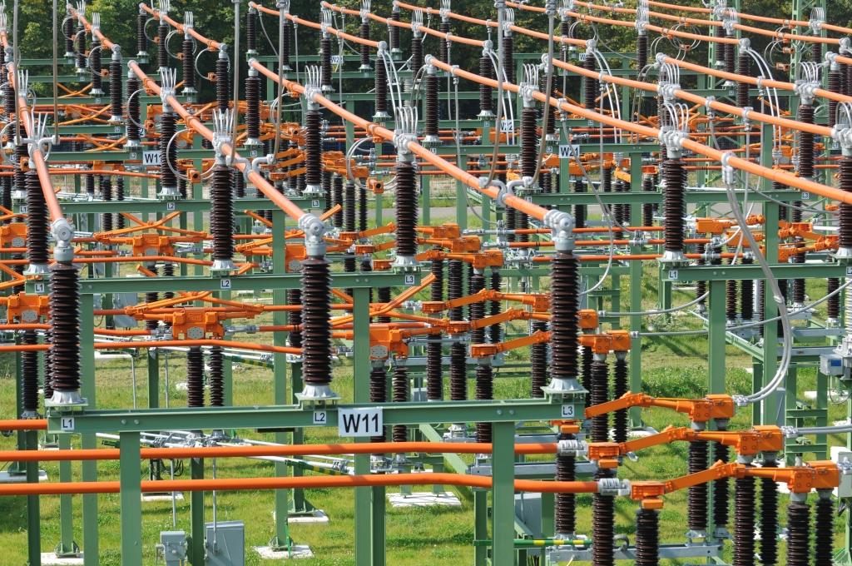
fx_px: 3049
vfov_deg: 10.6
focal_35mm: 129
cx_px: 426
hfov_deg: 15.9
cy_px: 283
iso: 100
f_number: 4.5
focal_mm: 86
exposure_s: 1/320
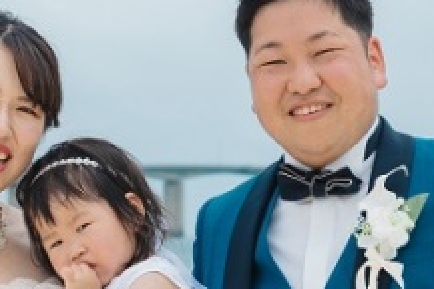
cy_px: 358
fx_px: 3445
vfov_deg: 4.8
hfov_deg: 7.2
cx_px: 209
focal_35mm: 286
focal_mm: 78
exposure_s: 1/250
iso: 125
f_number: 8
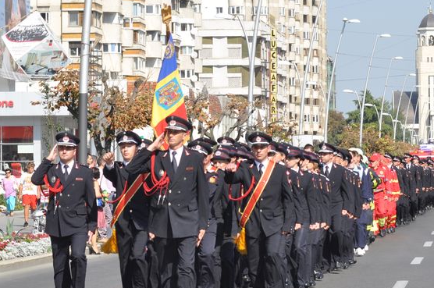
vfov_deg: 7.2
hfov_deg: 10.9
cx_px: 326
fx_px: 2275
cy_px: 178
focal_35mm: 189
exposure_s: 1/320
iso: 280
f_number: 8
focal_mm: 70
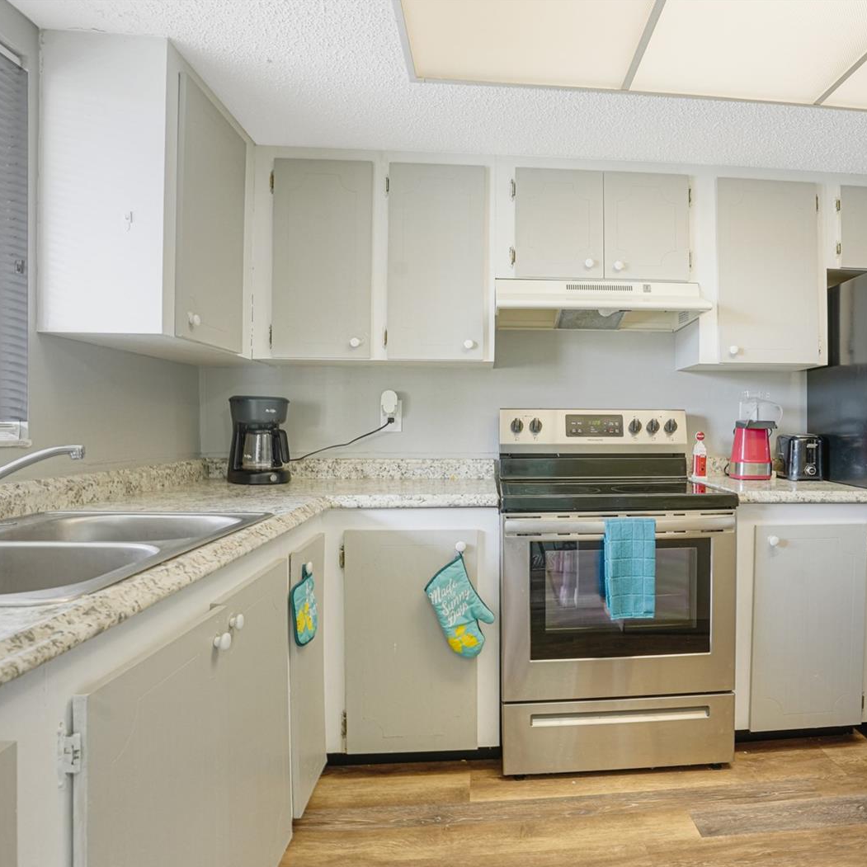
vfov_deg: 69.6
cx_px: 573
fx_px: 623
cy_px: 436
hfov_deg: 67.8
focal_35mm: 22
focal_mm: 17
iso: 2000
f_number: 7.1
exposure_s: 1/60
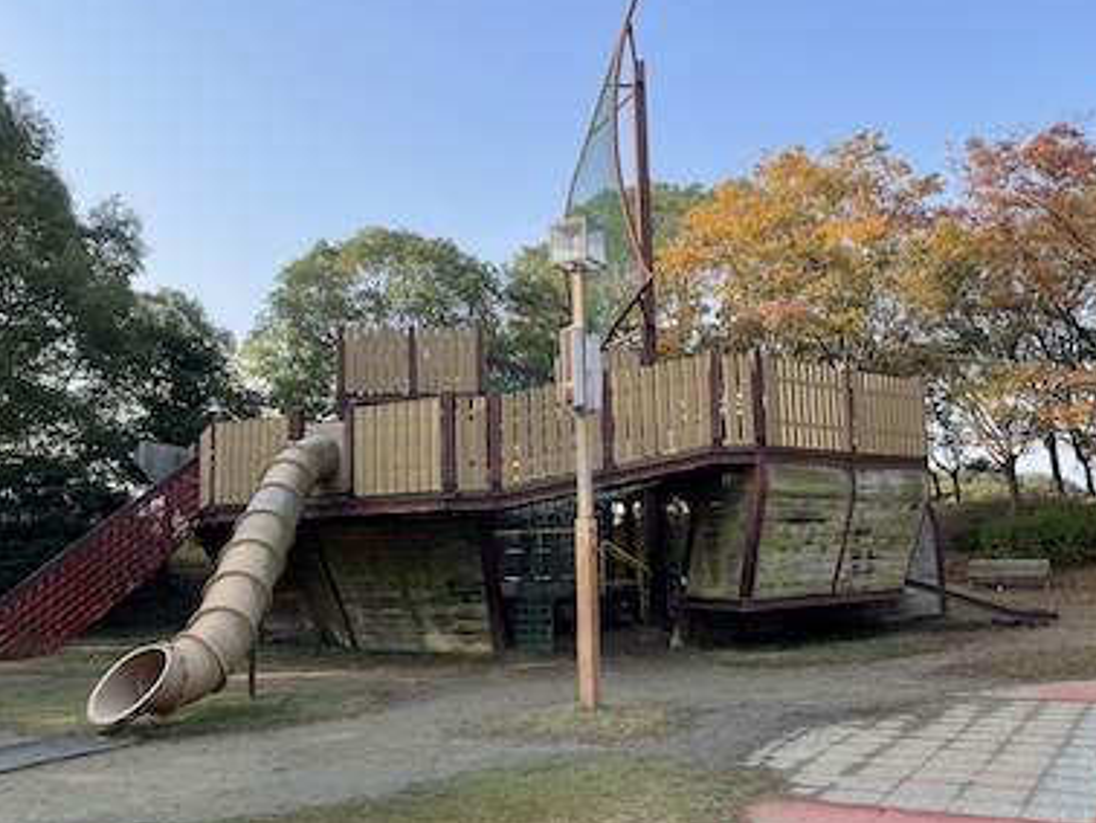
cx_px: 574
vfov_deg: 43.0
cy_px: 412
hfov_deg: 55.3
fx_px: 1045
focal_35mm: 33
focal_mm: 4.2
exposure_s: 1/1319
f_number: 1.6
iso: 32
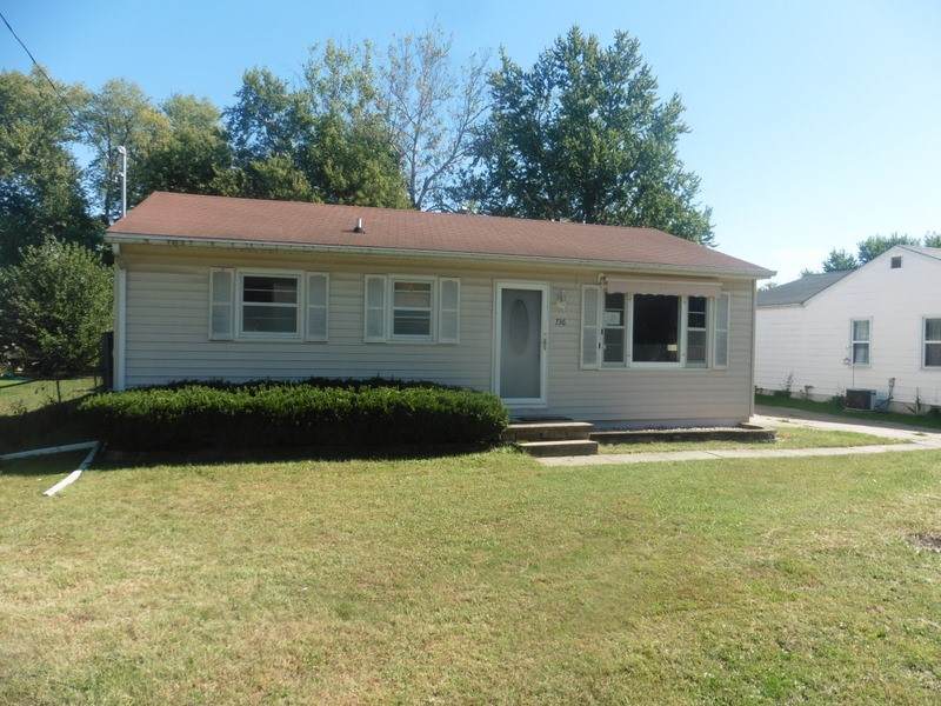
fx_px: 652
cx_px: 470
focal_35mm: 24
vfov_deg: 56.8
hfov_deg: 71.6
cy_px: 353
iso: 100
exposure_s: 1/500
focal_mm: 4.3
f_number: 4
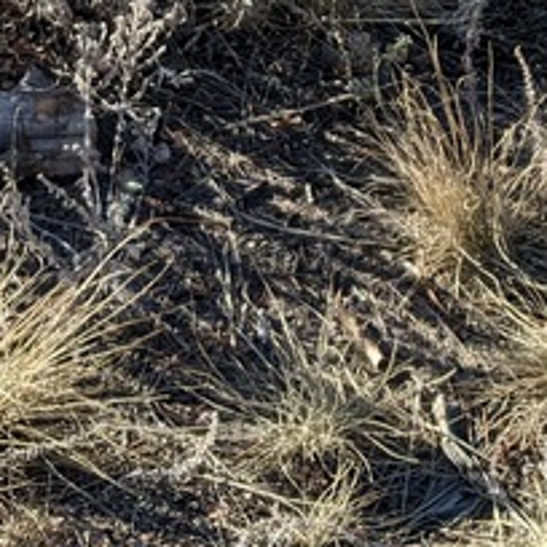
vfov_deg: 13.5
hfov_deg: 14.5
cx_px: 378
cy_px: -324
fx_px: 2145
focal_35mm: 120
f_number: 1.8
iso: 50
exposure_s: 1/1304
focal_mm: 4.44
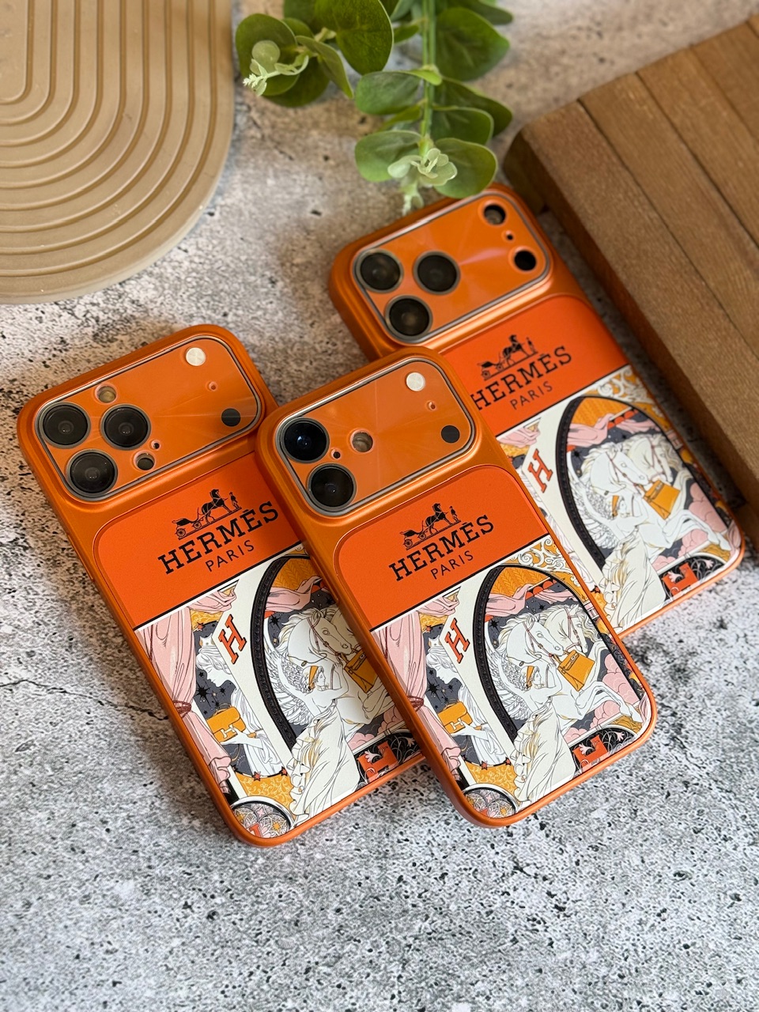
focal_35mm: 48
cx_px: 380
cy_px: 506
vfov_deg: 39.7
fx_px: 1403
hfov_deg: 30.3
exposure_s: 1/100
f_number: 1.78
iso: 200
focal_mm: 6.76
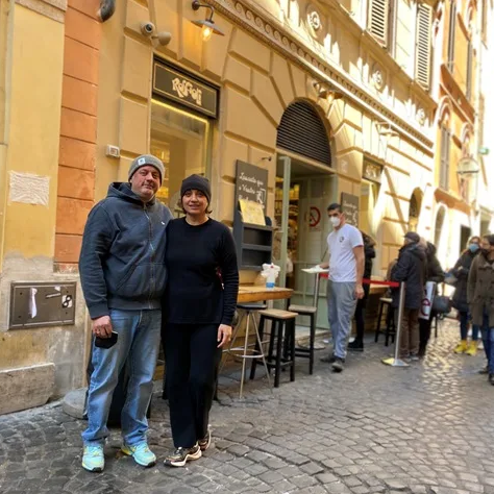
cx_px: 257
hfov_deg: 52.5
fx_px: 501
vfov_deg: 52.5
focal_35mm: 31
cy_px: 249
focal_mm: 4.25
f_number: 1.8
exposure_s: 1/122
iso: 50
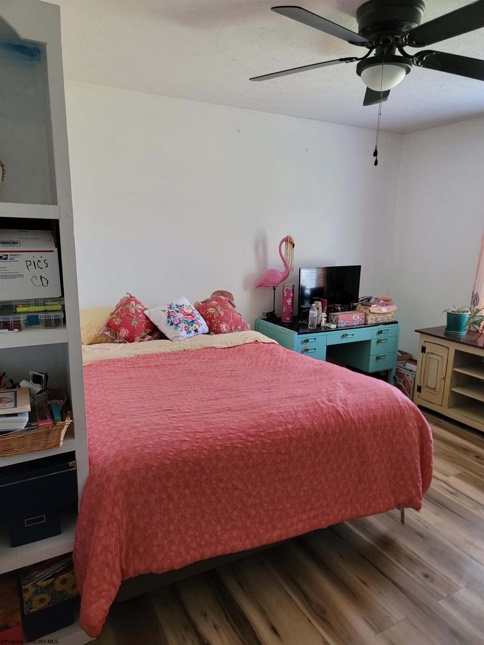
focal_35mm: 24
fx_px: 447
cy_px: 322
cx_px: 242
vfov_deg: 71.6
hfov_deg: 56.8
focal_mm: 6.7
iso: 200
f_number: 1.8
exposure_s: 1/40
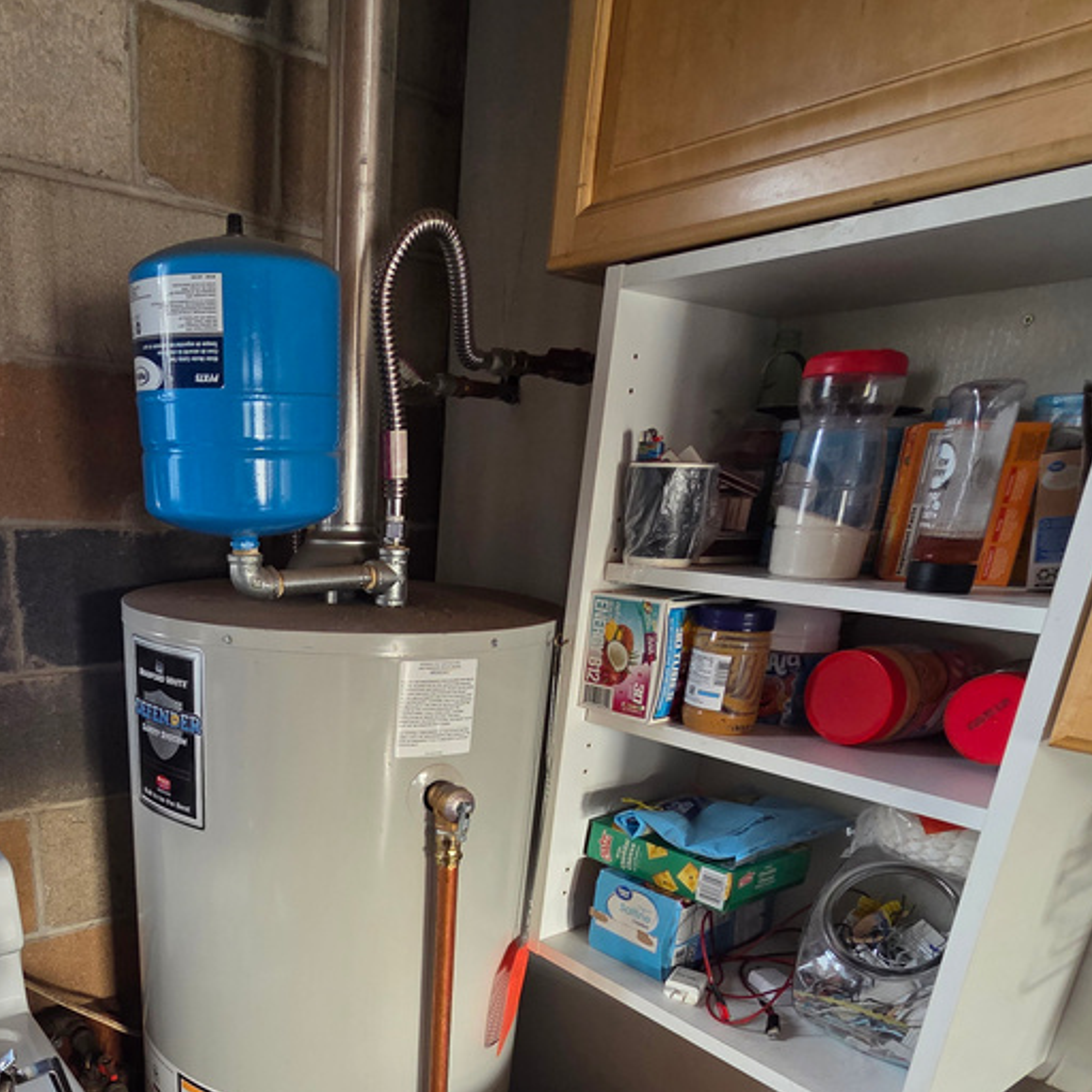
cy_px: 800
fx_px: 821
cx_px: 316
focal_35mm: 23
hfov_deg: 64.4
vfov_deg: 63.8
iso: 160
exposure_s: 1/60
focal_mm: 2.2
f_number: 2.2
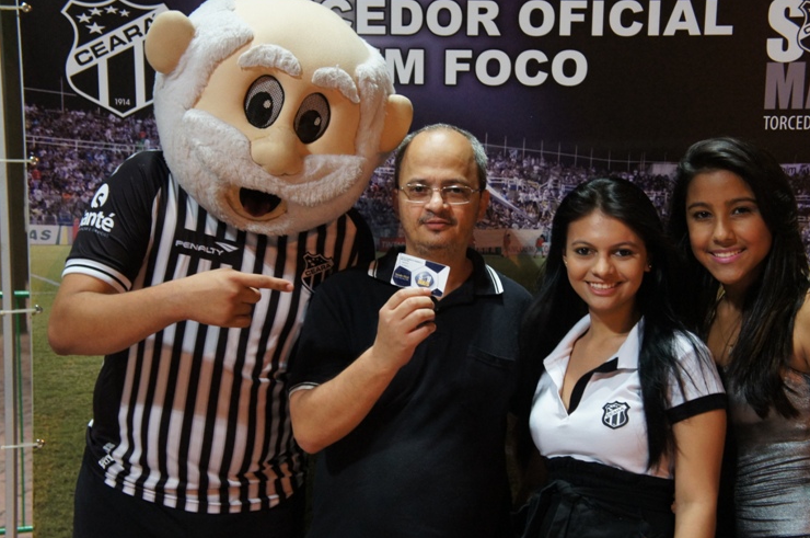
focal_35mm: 54
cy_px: 279
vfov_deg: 25.2
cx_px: 437
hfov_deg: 37.2
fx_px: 1203
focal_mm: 33
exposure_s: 1/30
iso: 1600
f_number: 4.5
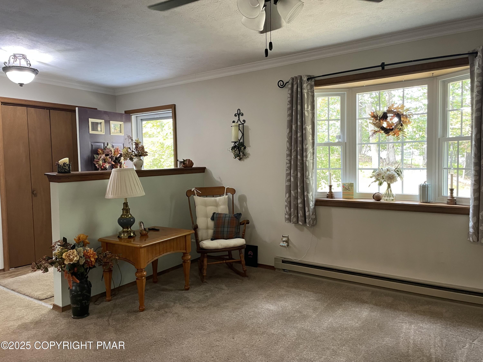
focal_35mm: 26
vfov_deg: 53.1
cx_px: 242
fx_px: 363
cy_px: 181
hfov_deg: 67.3
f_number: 1.6
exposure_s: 1/60
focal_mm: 4.2
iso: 200
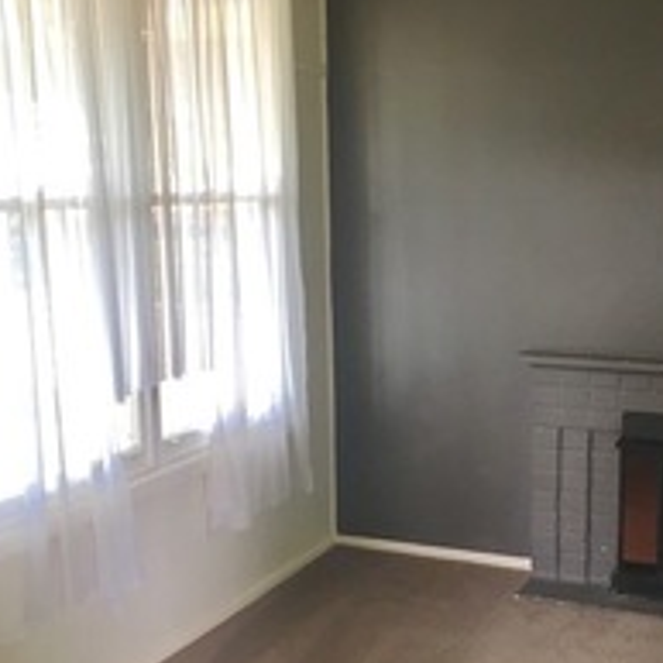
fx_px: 1148
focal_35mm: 53
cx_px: 519
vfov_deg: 32.2
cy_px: 371
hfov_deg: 31.5
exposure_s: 1/33
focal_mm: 4.15
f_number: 2.2
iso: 64
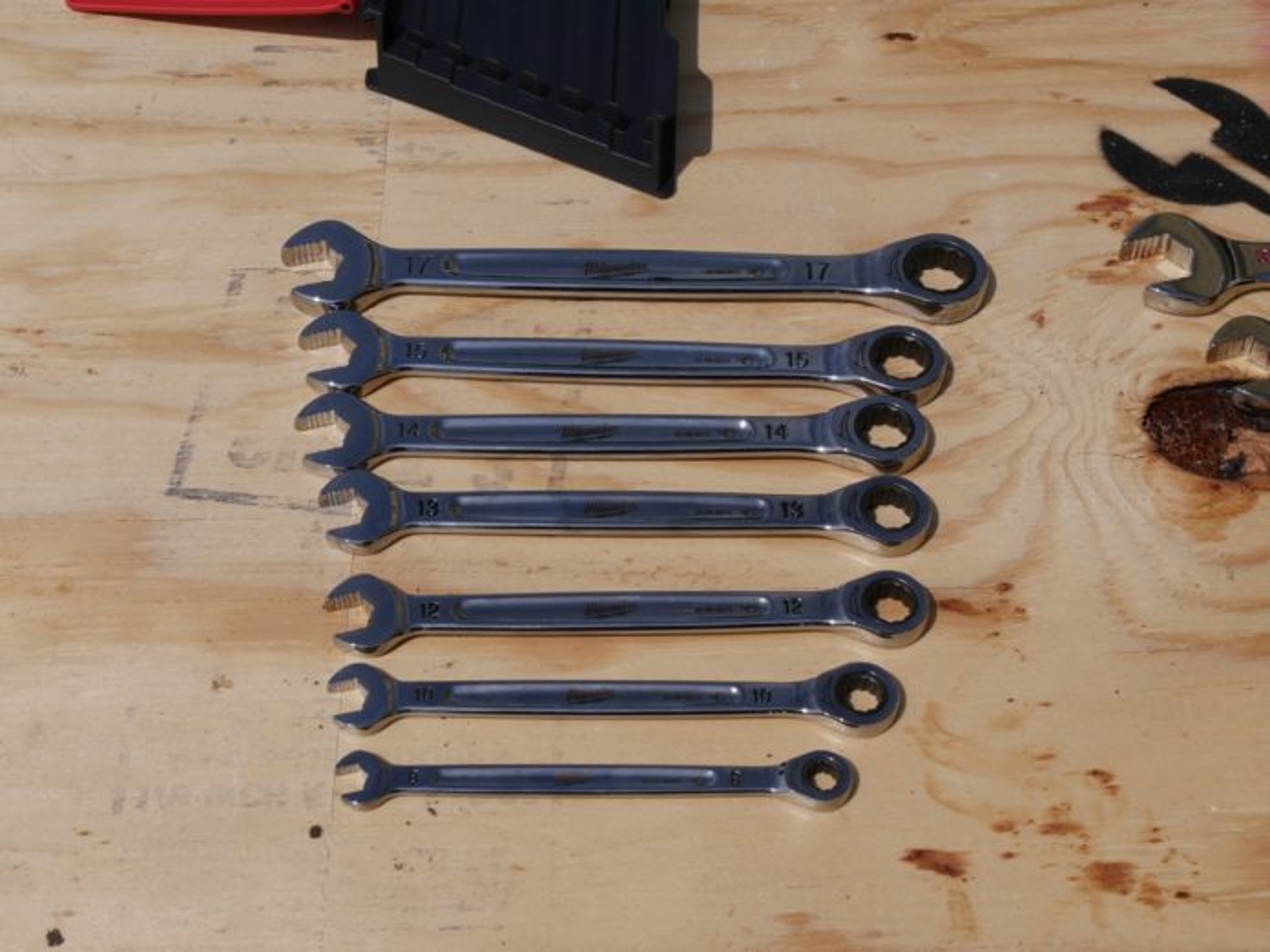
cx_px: 635
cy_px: 476
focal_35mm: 64
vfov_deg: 22.9
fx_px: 2348
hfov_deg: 30.3
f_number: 11
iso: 200
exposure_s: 1/800
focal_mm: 32
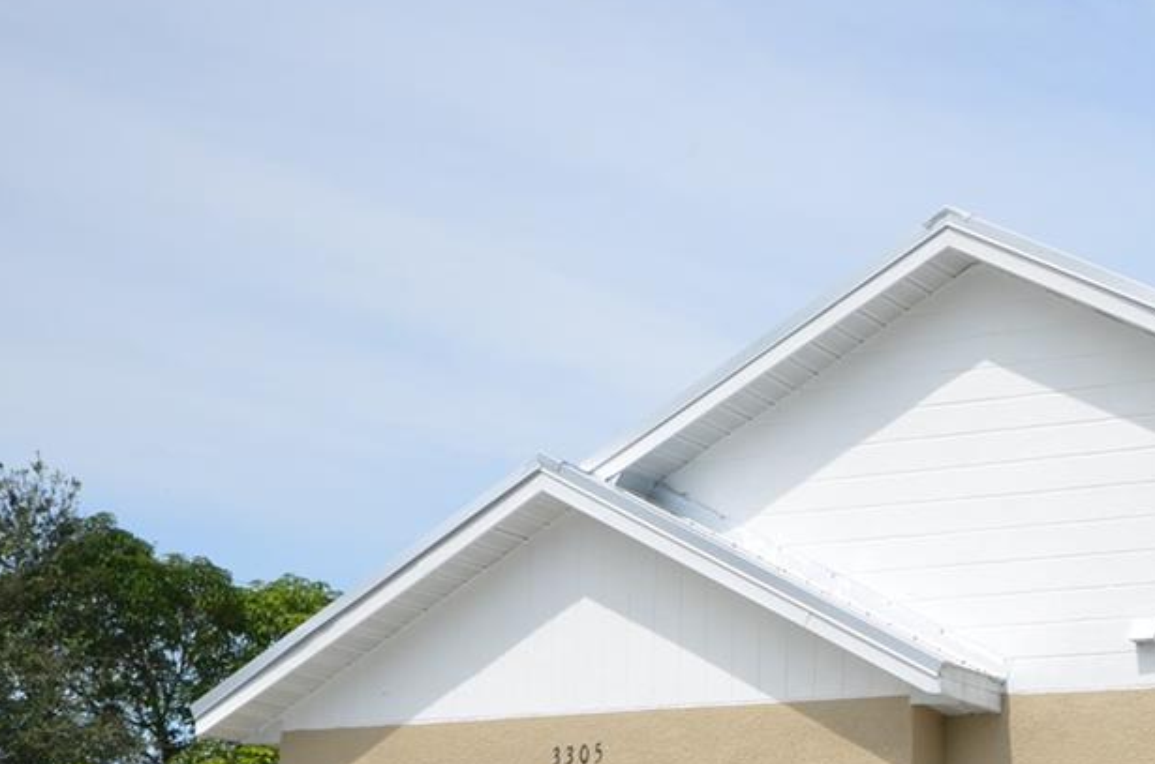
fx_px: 2497
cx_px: 1196
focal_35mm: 78
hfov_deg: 24.7
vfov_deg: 16.8
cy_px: 851
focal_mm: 20
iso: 100
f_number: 8
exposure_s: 1/250
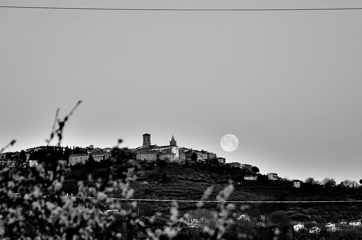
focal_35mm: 206
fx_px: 2064
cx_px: 197
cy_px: 137
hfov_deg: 10.0
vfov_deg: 6.7
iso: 250
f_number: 7.1
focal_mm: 105
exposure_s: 1/200
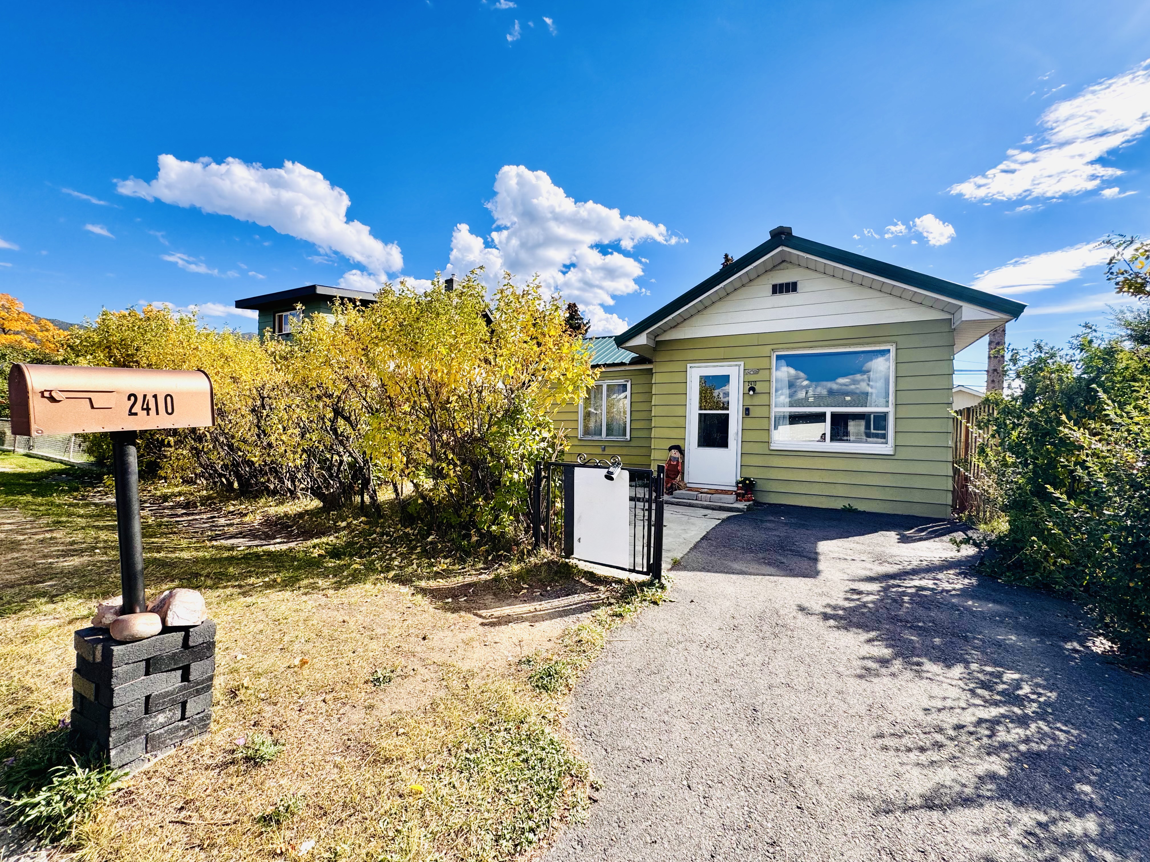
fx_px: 465
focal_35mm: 14
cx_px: 575
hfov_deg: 102.1
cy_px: 431
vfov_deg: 85.7
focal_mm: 2.22
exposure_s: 1/1160
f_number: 2.2
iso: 50
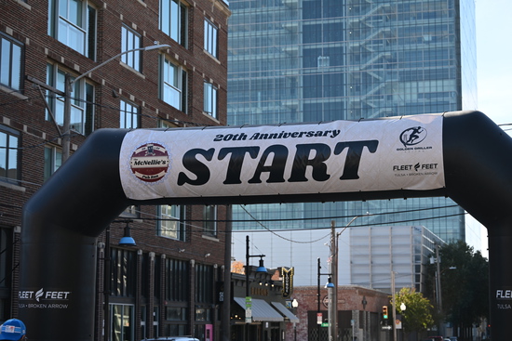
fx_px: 1124
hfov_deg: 25.7
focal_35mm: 79
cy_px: 170
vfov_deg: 17.3
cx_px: 256
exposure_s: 1/250
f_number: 4
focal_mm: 79
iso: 64
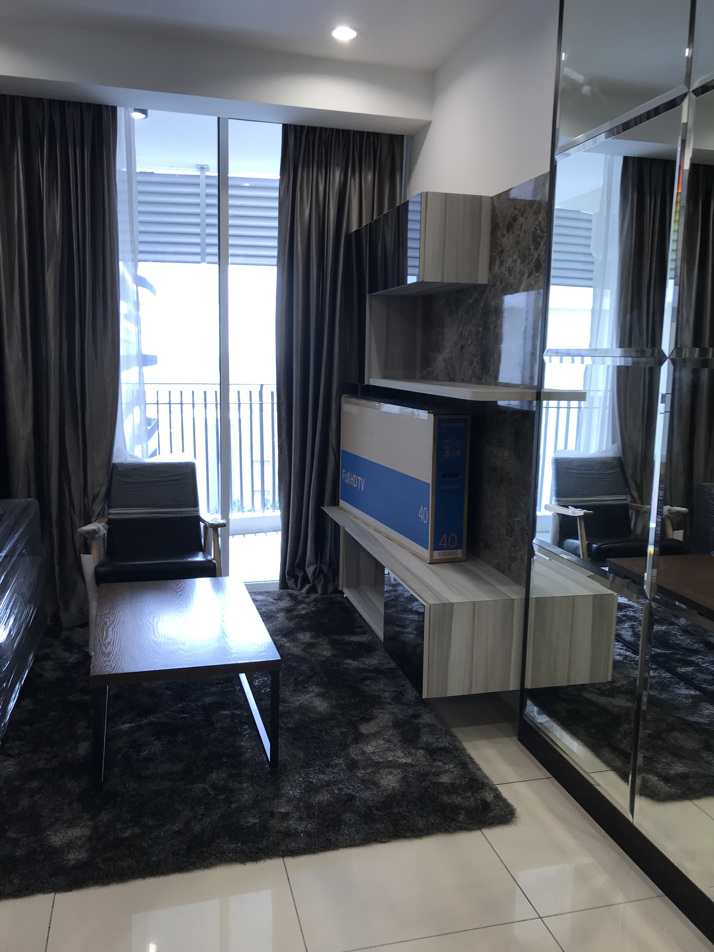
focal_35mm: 28
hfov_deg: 49.7
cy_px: 476
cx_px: 357
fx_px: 770
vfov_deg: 63.4
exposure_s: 1/50
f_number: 1.8
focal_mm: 3.99
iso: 25
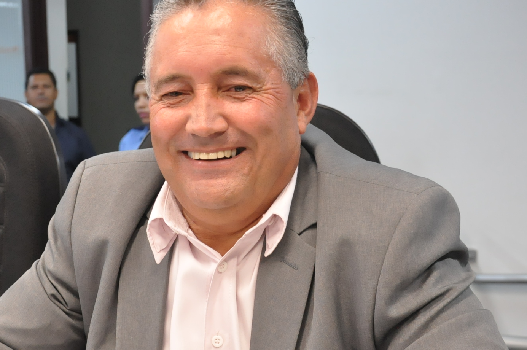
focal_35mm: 65
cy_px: 205
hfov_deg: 31.0
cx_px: 232
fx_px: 950
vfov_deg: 20.8
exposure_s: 1/100
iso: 2000
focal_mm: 28
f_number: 5
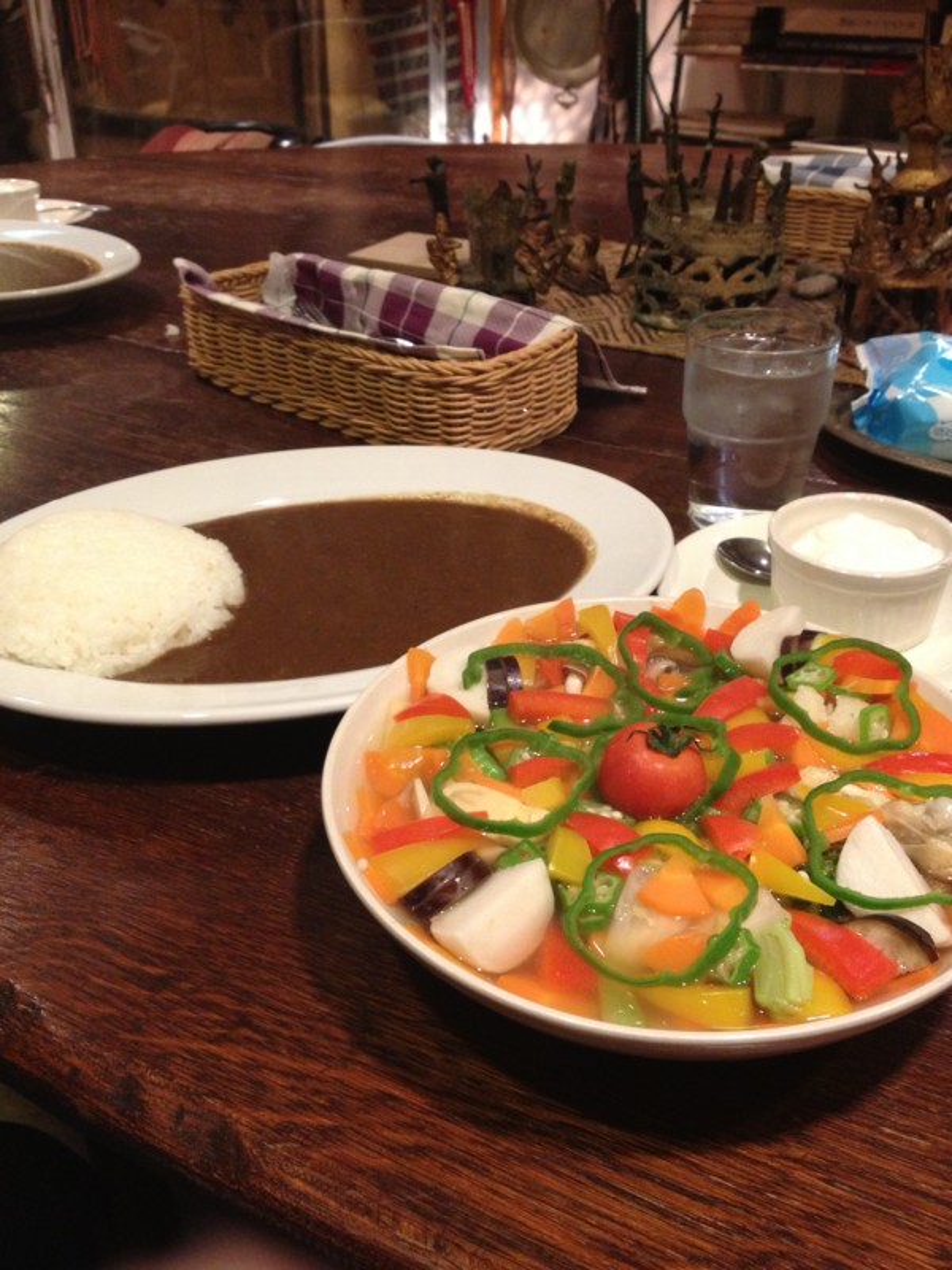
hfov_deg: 40.7
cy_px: 635
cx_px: 476
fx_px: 1283
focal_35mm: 35
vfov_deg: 52.6
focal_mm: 4.28
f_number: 2.4
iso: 250
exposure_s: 1/20
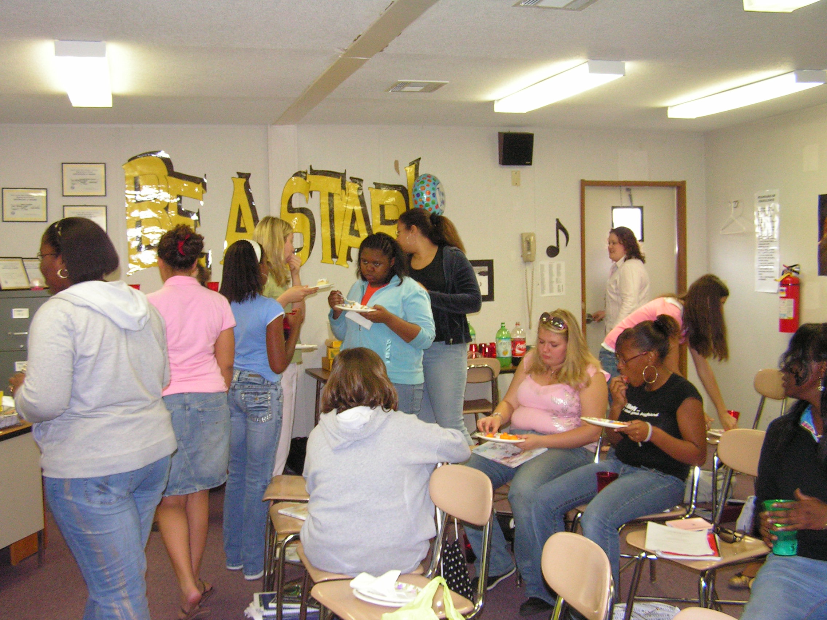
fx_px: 908
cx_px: 414
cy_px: 310
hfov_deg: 49.0
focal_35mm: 38
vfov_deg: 37.7
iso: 200
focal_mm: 6.3
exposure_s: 1/40
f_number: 2.8
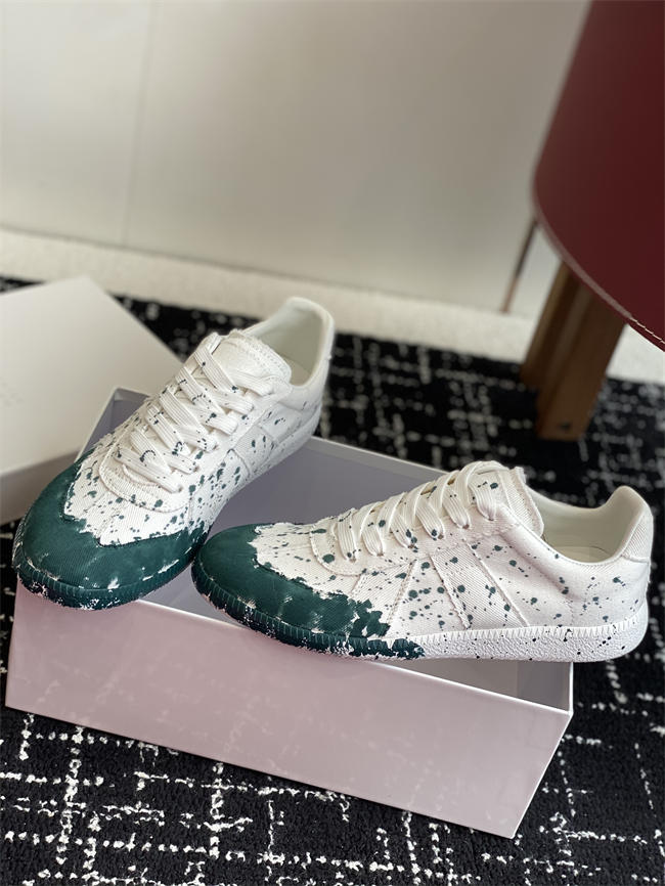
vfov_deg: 36.8
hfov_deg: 28.0
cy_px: 443
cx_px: 332
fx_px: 1331
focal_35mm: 52
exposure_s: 1/122
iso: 25
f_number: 2
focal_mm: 6
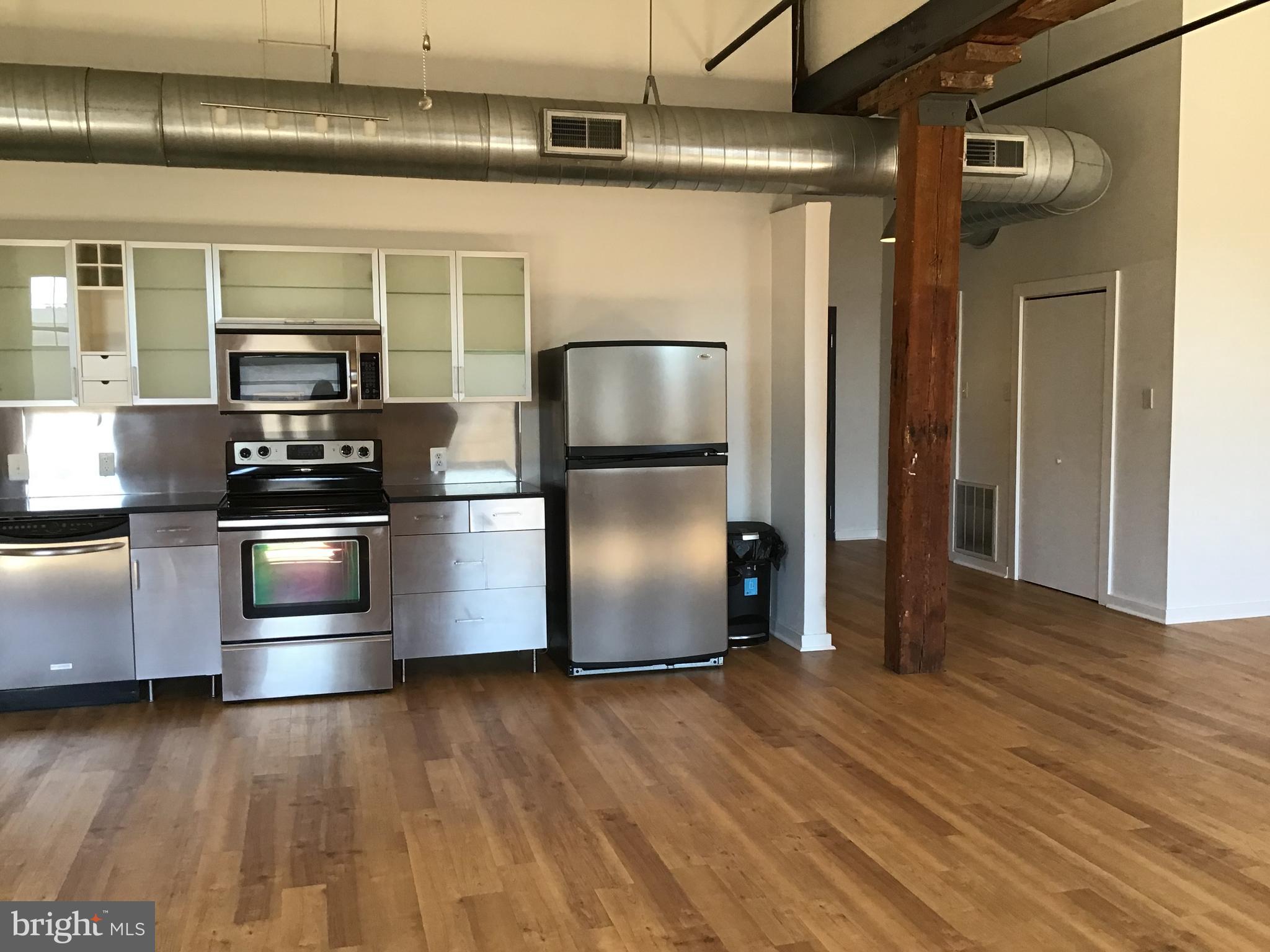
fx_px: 1137
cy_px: 476
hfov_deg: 58.4
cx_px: 635
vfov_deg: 45.4
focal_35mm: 31
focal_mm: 3.3
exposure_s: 1/33
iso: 50
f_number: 2.4
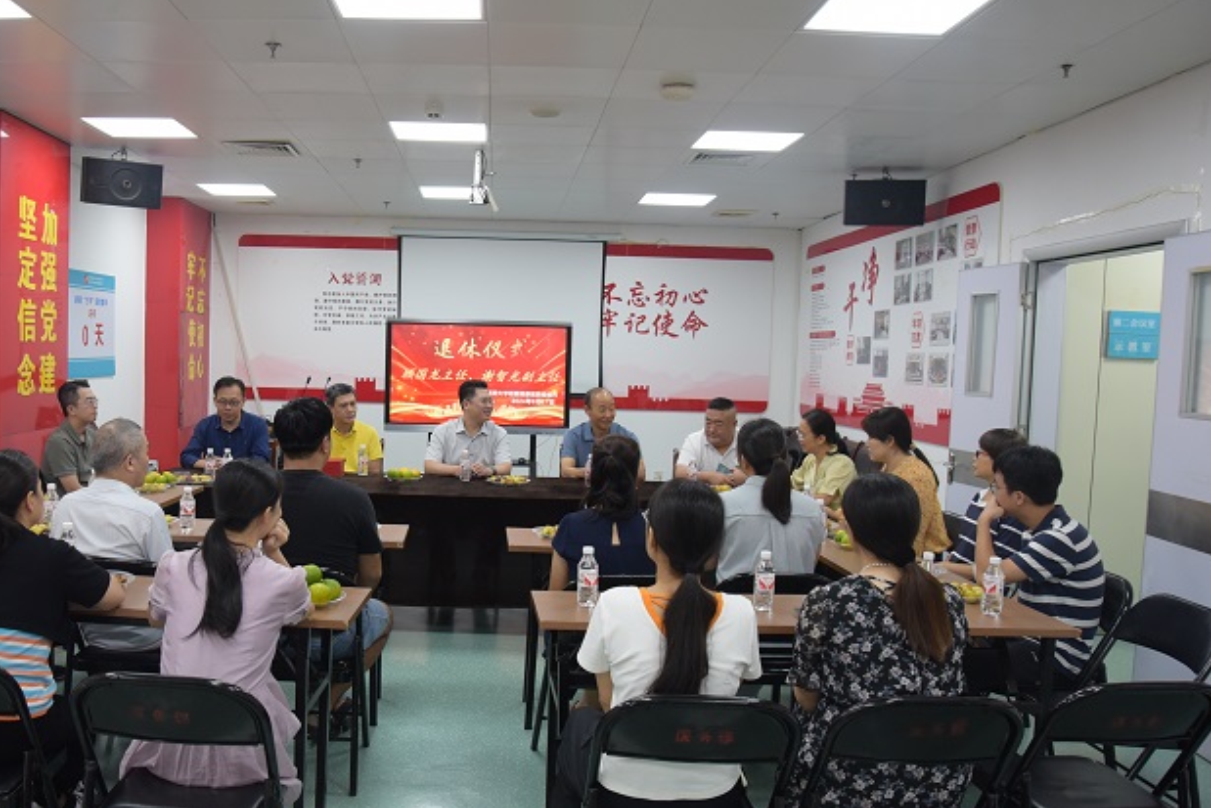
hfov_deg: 59.5
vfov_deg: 42.3
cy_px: 419
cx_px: 456
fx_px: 1043
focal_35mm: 31
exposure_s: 1/100
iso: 1600
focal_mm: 24
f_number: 5
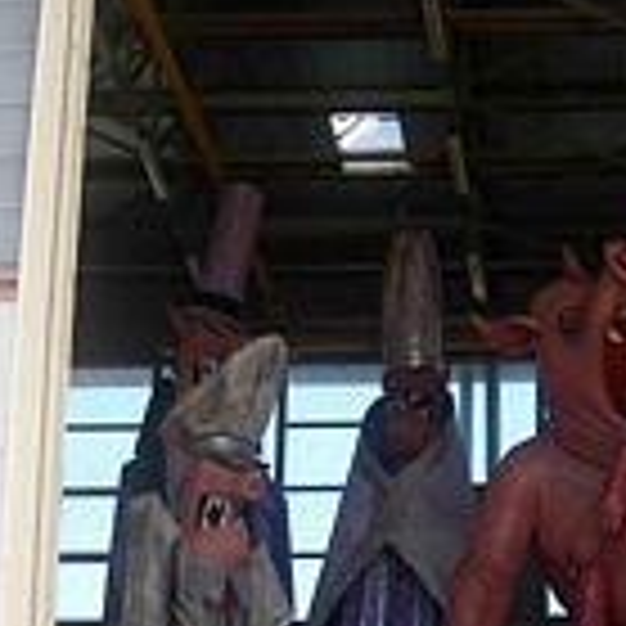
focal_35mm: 107
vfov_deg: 15.9
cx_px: 653
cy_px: 603
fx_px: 2198
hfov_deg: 15.8
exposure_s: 1/320
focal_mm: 25
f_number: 5
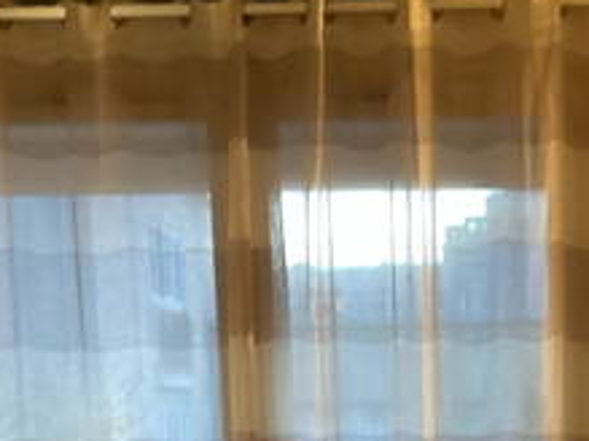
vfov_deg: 12.2
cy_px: 783
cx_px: 473
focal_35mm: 112
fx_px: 1905
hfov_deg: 17.4
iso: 400
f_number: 2.4
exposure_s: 1/40
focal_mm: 3.3
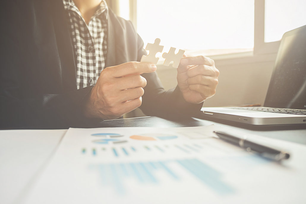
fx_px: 246
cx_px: 153
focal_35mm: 29
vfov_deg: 44.9
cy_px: 102
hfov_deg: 63.7
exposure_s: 1/125
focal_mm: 19.6
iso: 400
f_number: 2.8
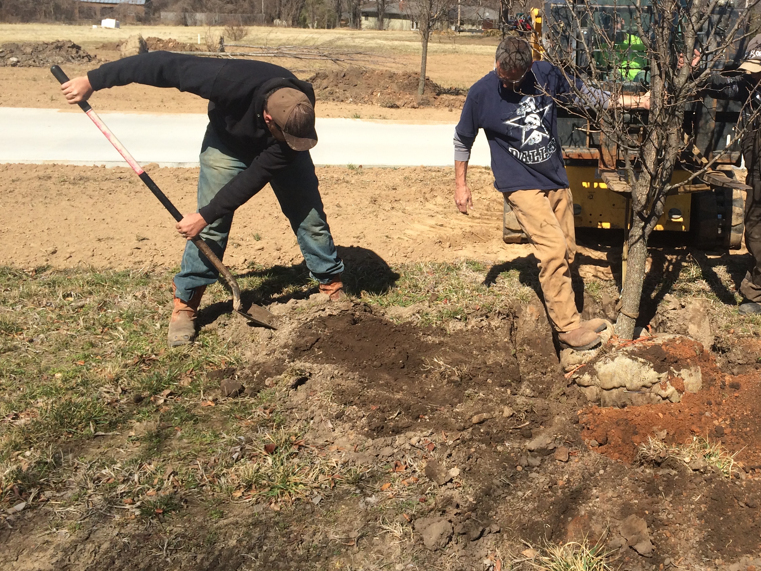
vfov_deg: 34.0
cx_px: 528
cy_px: 184
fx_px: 923
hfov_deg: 43.9
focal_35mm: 42
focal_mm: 4.12
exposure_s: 1/2160
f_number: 2.2
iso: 32
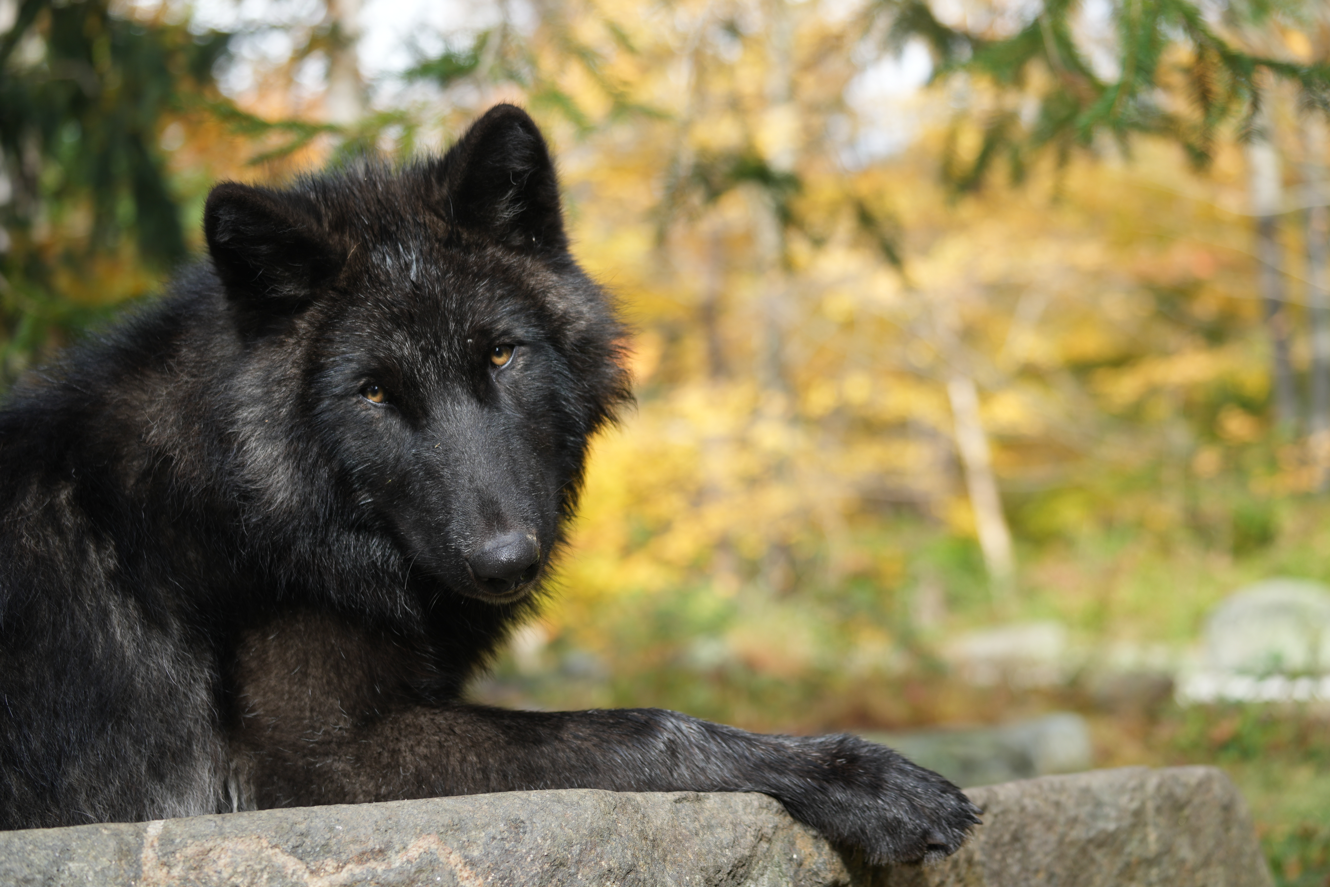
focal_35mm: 74
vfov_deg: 18.4
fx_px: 2734
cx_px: 665
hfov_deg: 27.3
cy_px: 444
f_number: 4.5
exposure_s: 1/160
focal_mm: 74
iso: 125
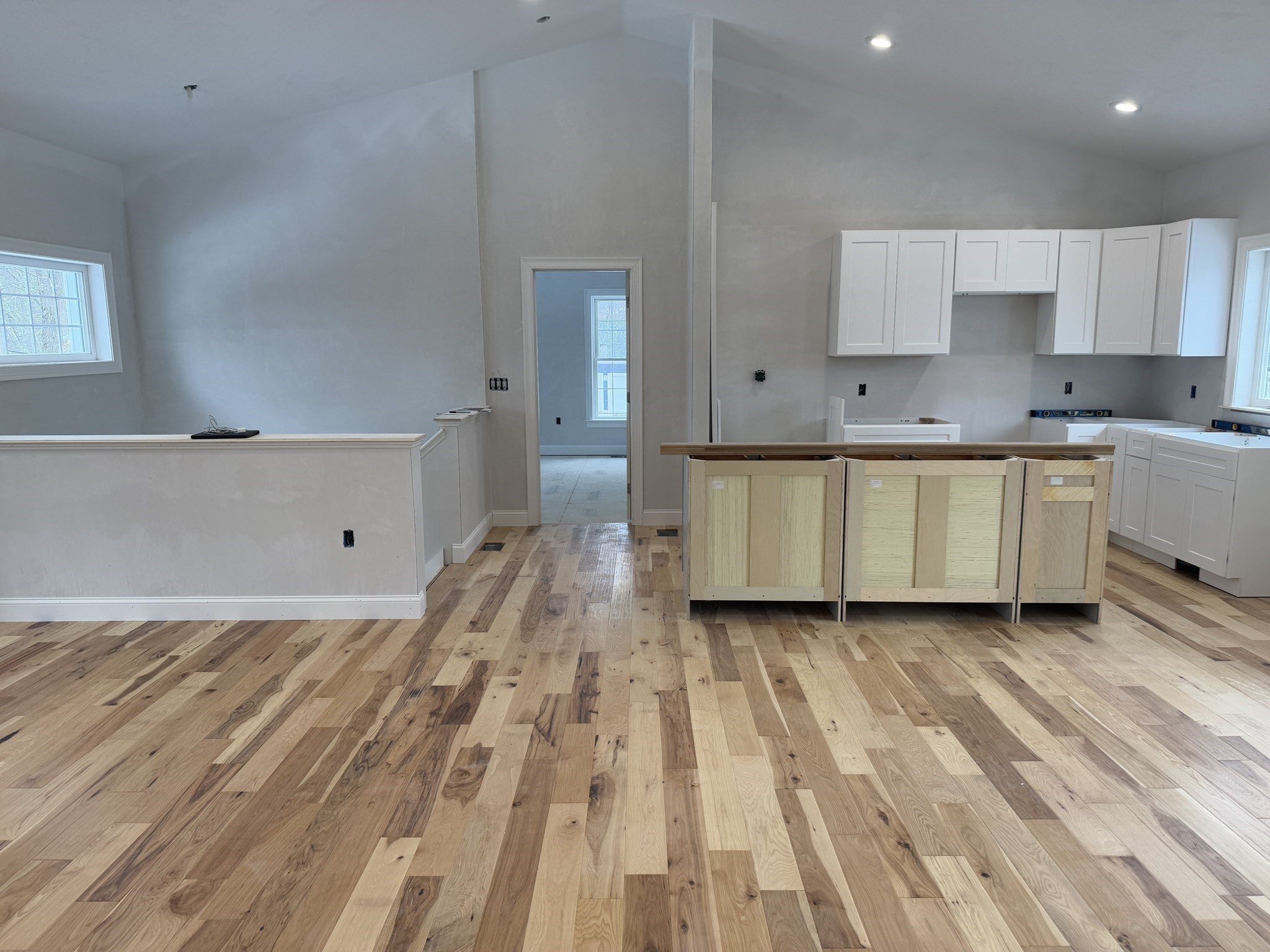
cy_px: 476
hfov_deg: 71.6
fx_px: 881
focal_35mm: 24
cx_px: 635
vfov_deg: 56.8
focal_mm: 6.76
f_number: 1.78
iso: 100
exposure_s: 1/120
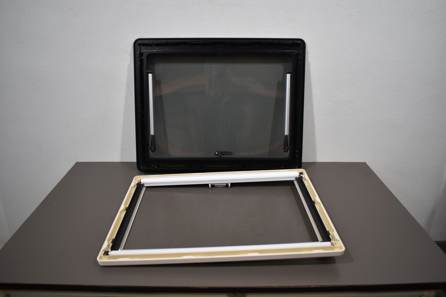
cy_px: 148
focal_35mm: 30
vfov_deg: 43.6
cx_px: 223
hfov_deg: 61.9
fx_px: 372
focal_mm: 20
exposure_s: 1/250
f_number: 3.8
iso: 640
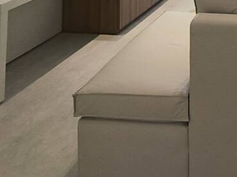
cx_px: 289
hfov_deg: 27.0
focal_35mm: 63
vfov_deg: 17.6
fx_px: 431
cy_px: -161
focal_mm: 1.65
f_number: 2.2
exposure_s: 1/60
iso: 50
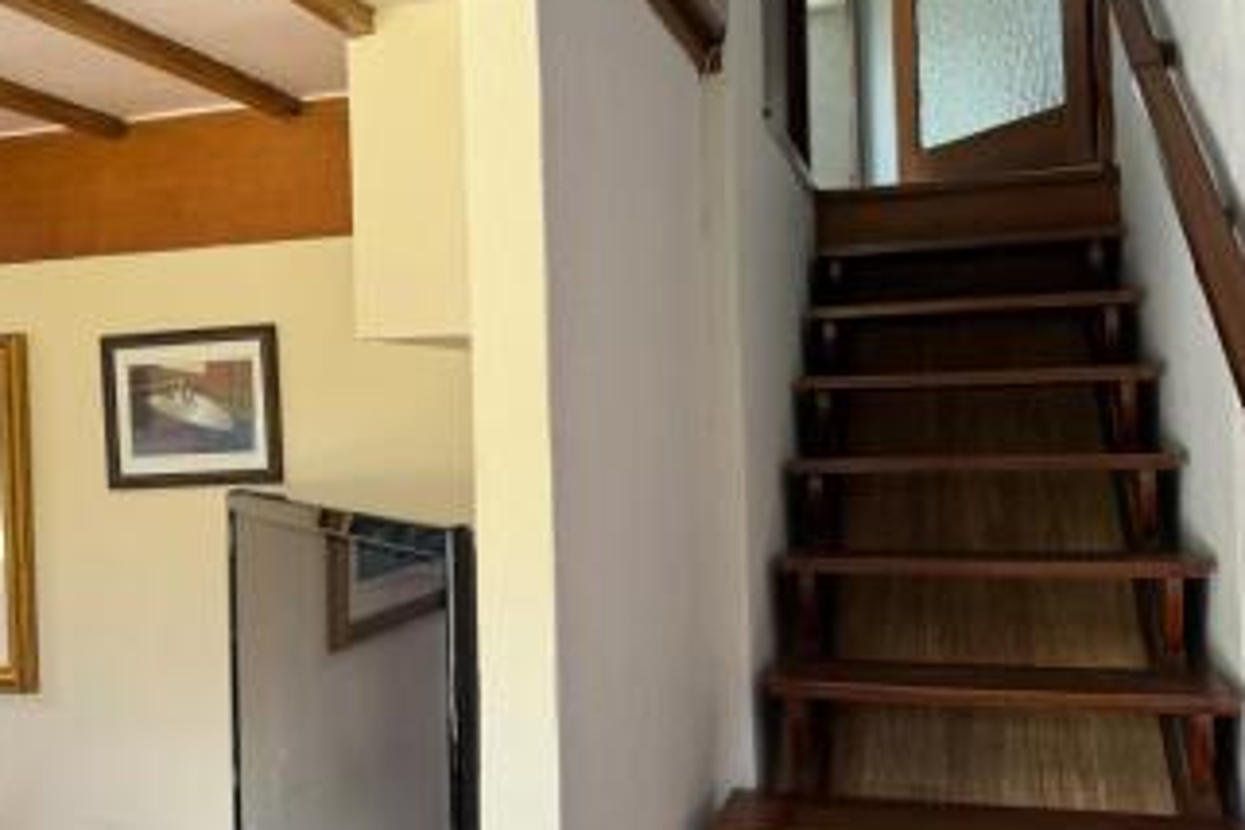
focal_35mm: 34
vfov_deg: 38.9
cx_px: 617
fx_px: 1176
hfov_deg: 55.8
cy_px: 386
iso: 80
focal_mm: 6.76
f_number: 1.78
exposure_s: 1/121
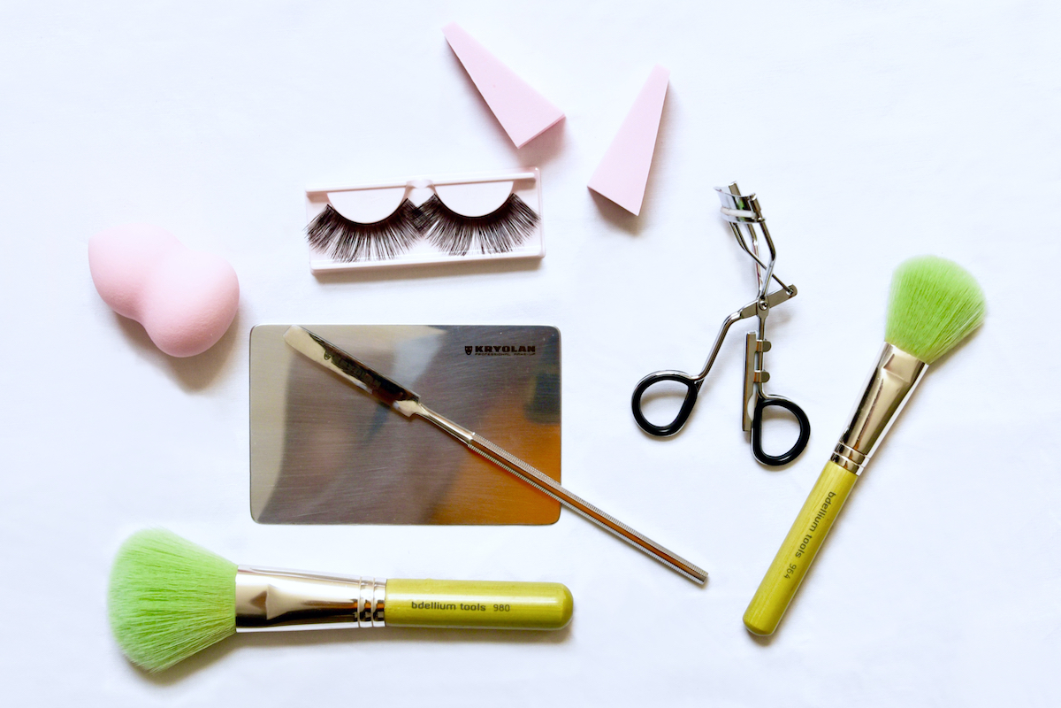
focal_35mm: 50
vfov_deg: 27.0
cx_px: 530
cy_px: 354
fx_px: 1473
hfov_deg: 39.6
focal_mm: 50
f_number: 7.1
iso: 400
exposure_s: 1/200
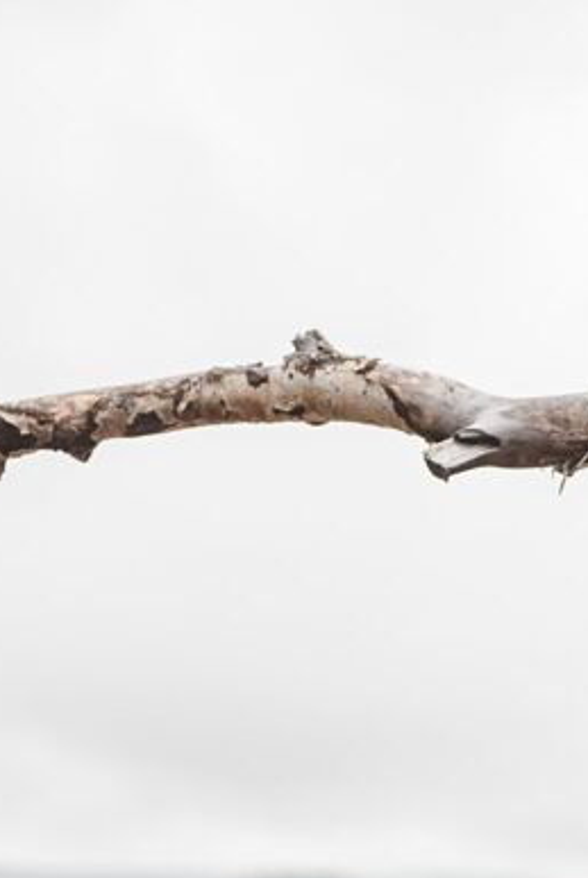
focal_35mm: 185
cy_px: 1048
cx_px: 488
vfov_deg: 10.9
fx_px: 4520
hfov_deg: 7.4
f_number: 2.8
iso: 320
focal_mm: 70
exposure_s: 1/500
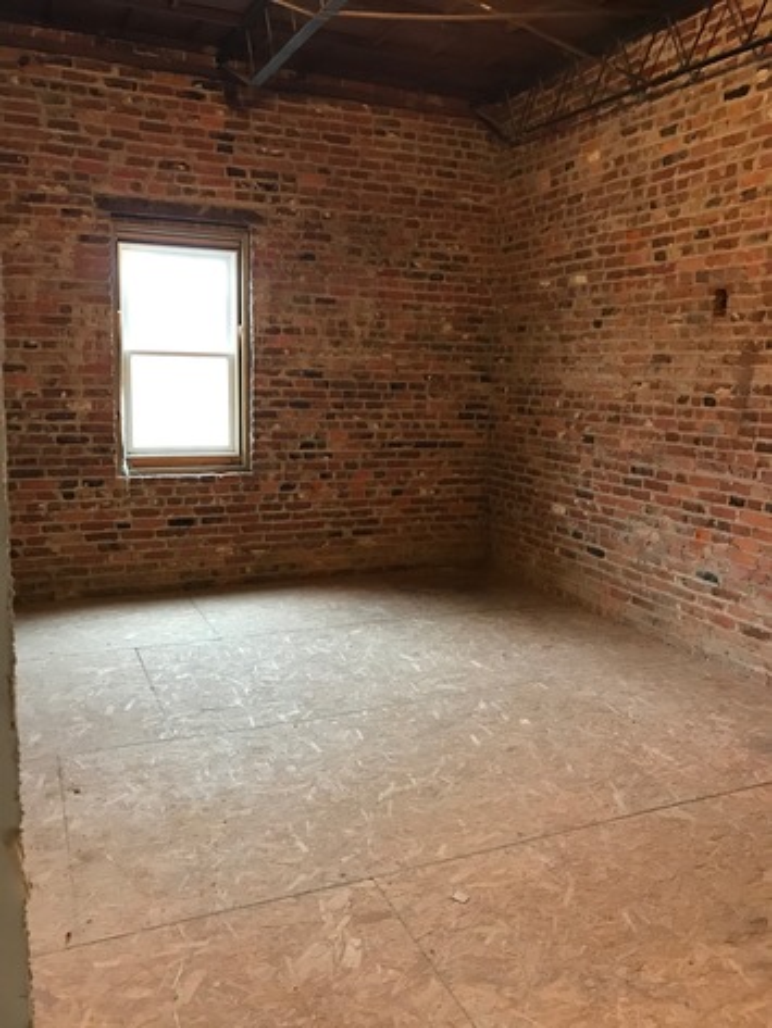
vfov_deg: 63.4
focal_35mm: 28
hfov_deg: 49.8
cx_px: 386
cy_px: 514
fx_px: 832
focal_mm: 3.99
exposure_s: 1/15
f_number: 1.8
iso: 80
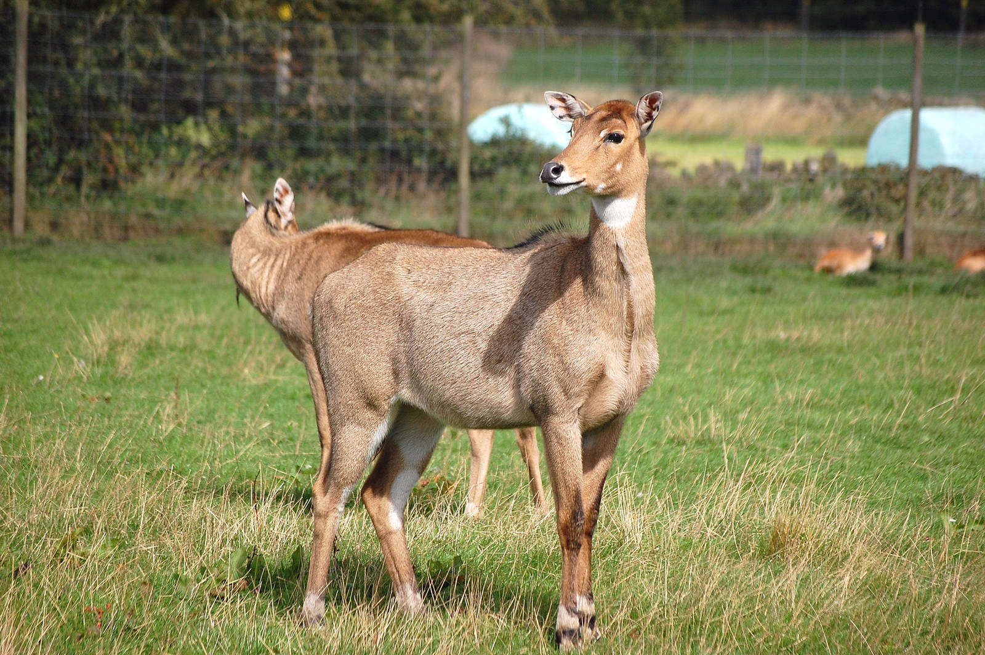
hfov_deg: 9.5
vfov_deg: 6.3
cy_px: 328
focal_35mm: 218
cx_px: 492
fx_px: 5946
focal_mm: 145
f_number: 5.3
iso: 400
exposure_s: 1/1600
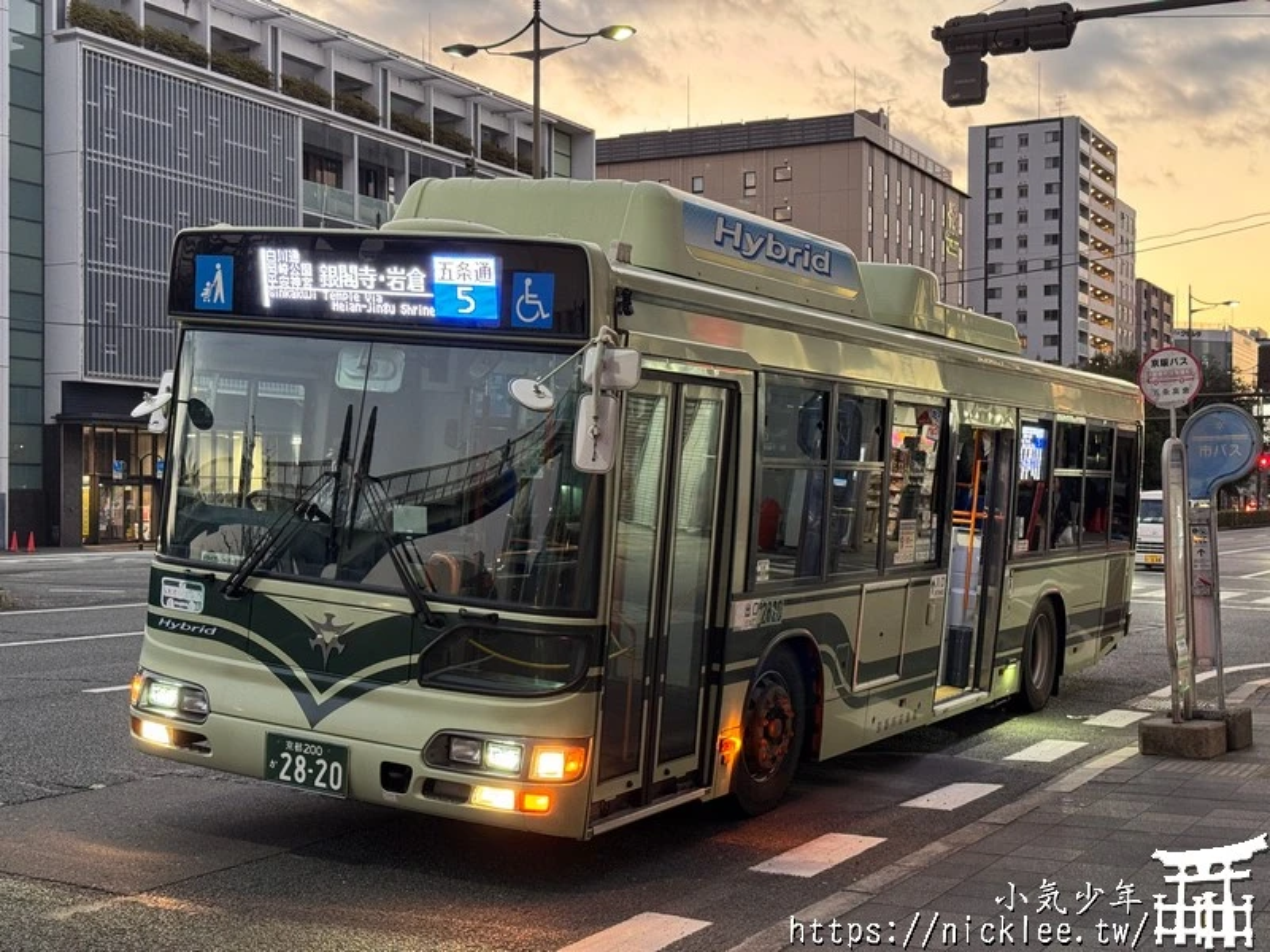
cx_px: 635
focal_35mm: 48
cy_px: 476
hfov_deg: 39.7
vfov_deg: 30.3
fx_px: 1761
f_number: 1.78
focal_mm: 6.76
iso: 250
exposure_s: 1/48
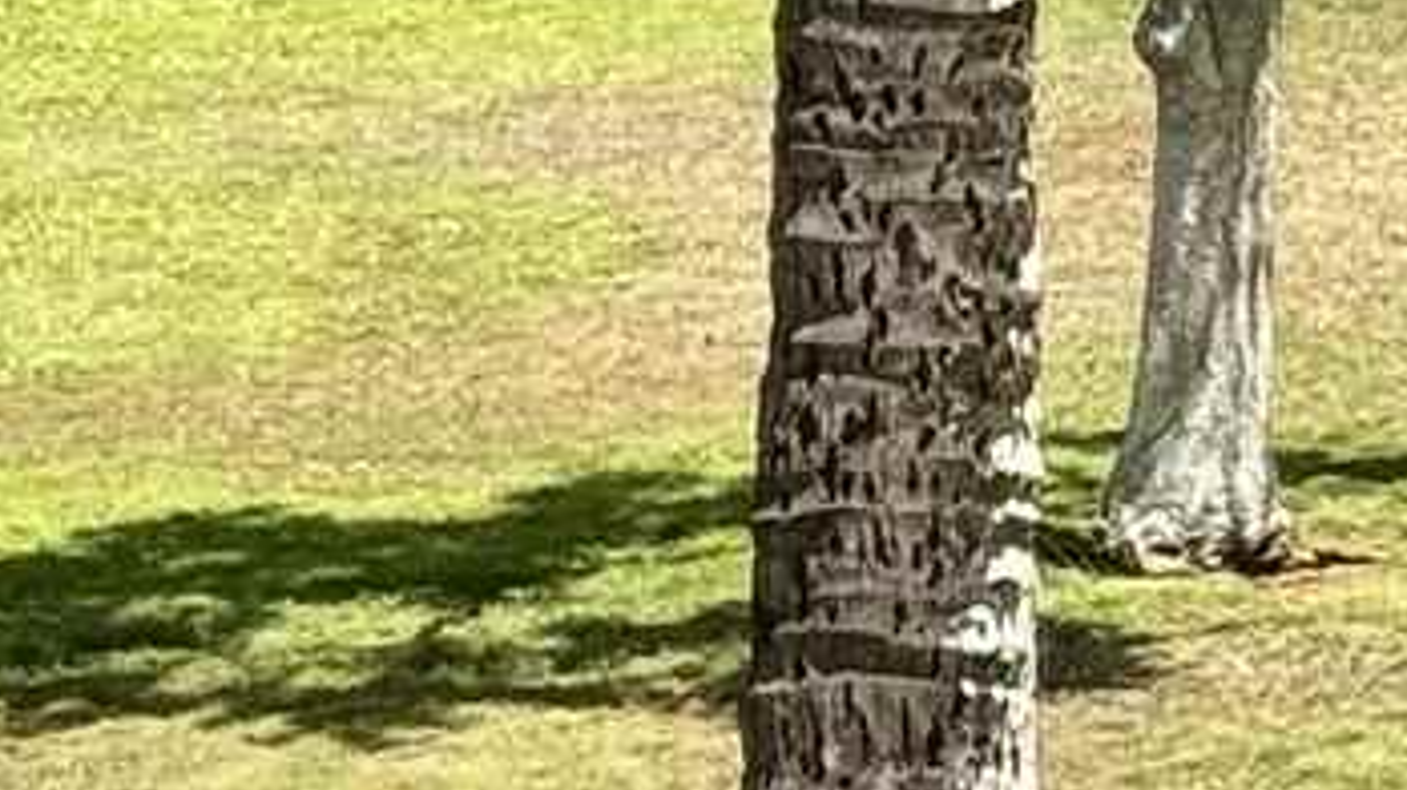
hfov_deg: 6.2
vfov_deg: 3.5
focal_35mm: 345
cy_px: -625
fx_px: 12866
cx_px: -939
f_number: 1.78
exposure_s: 1/2611
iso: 64
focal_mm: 6.76
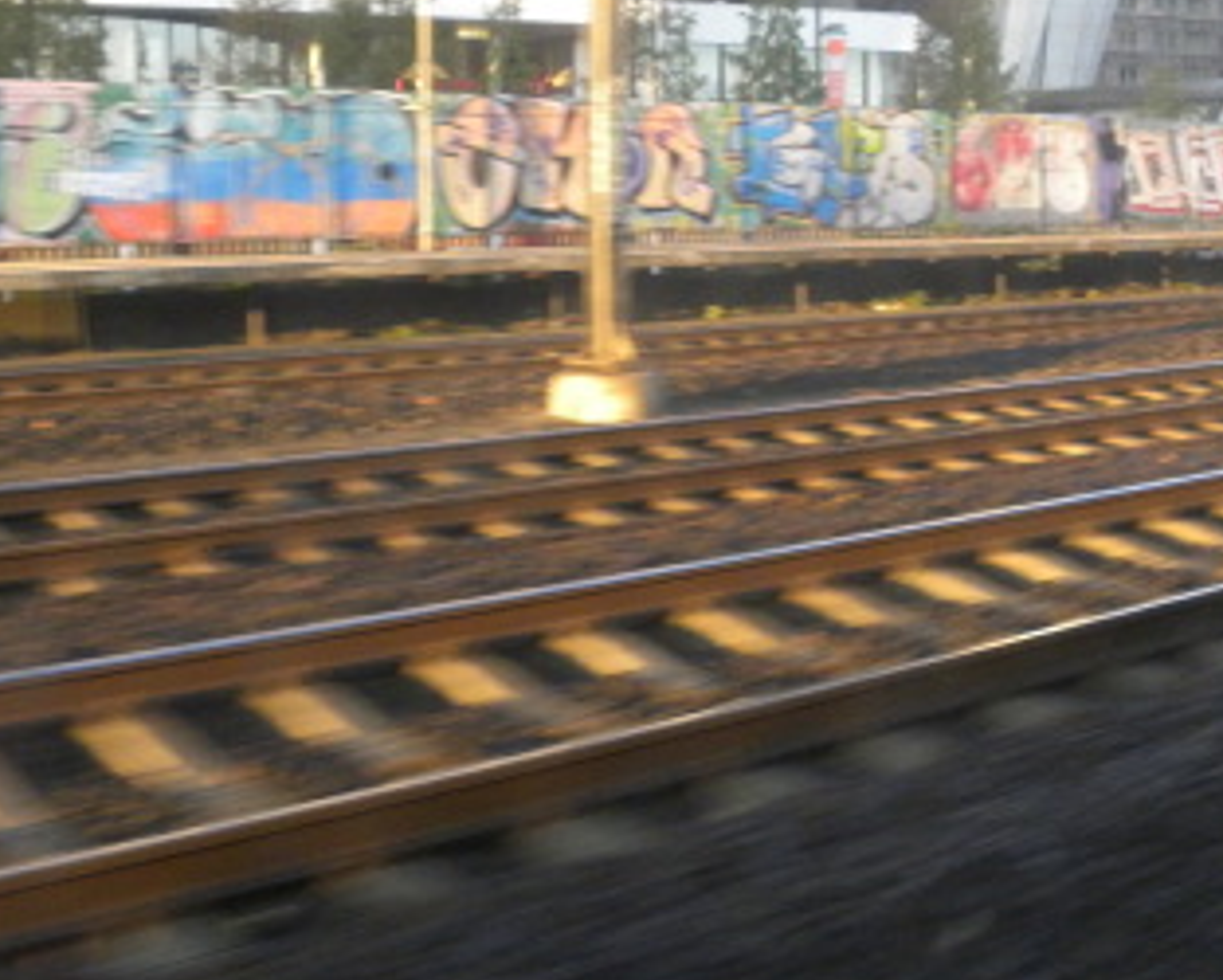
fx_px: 1883
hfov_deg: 36.0
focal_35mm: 52
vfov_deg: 28.9
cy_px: 282
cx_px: 647
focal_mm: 4.6
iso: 299
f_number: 2.8
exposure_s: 1/85
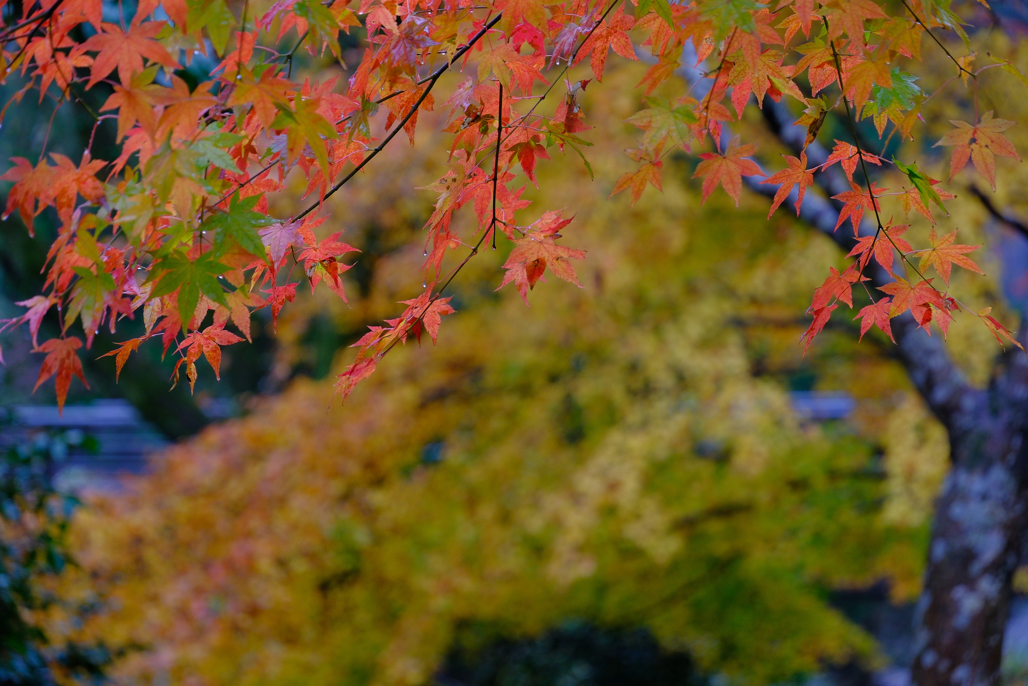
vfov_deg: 9.8
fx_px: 3997
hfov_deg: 14.7
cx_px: 514
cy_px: 343
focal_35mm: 140
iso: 640
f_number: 5
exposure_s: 1/140
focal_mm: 93.2
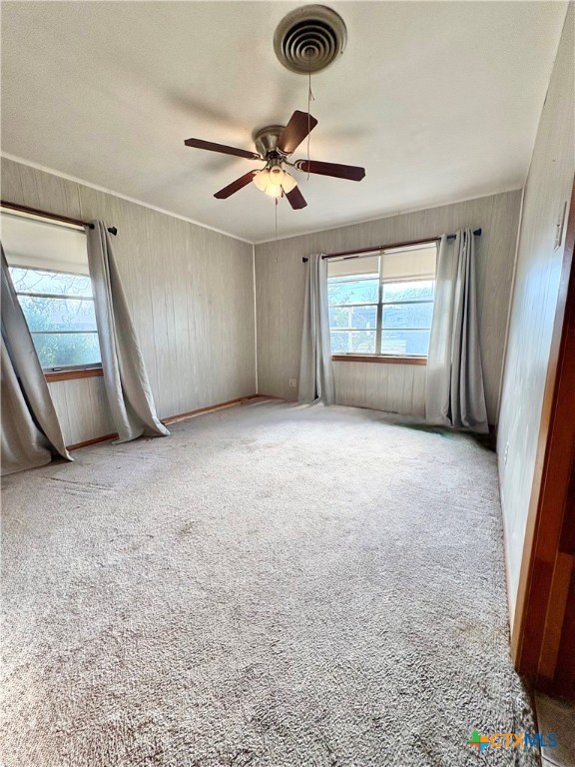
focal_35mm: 14
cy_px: 384
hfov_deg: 85.7
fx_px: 310
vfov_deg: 102.1
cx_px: 288
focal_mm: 2.22
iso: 80
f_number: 2.2
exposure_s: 1/134
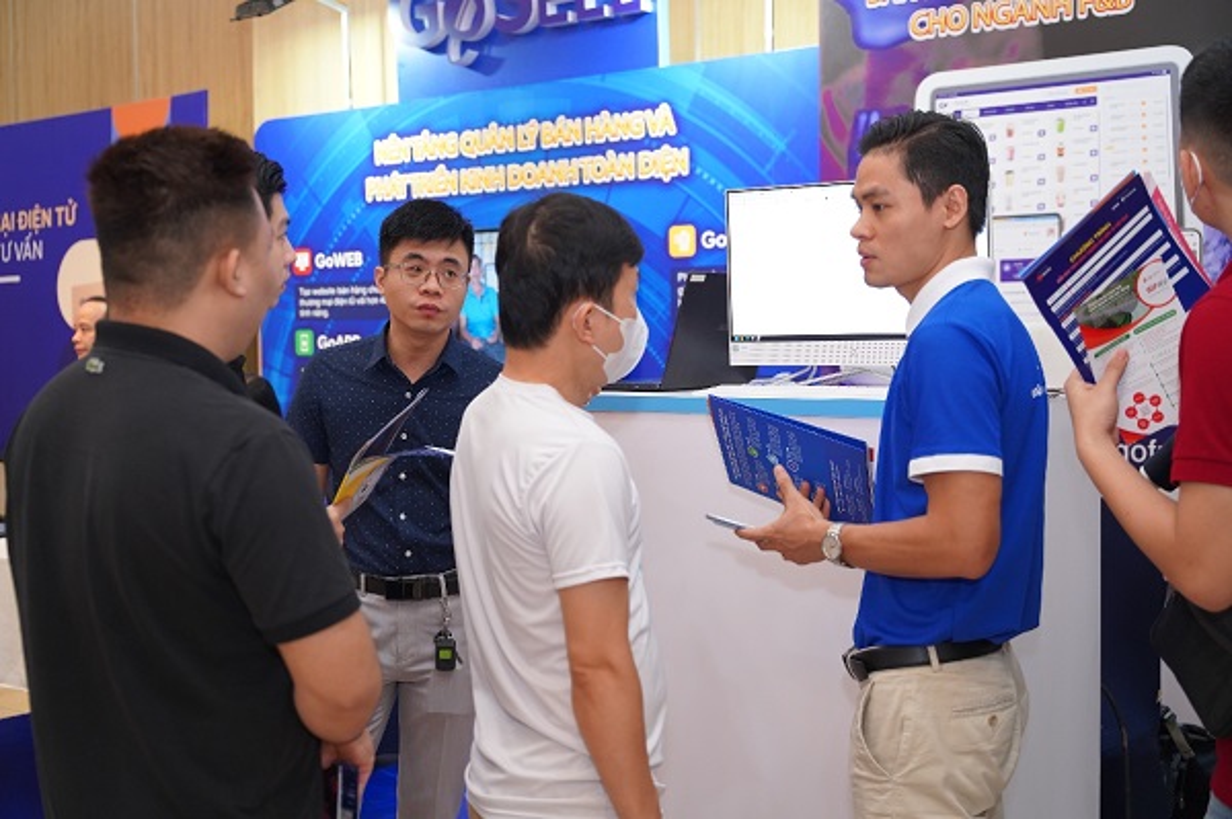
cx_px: 616
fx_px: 1539
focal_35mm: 45
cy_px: 410
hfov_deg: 43.6
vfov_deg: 29.8
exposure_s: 1/100
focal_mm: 45
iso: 1250
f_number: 3.5
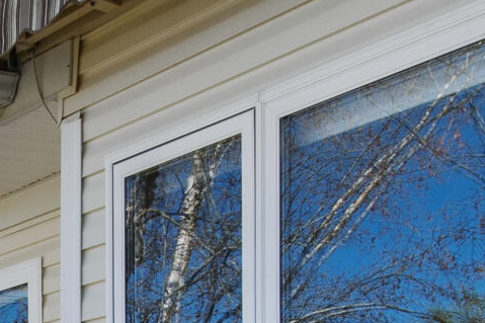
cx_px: -82
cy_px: 554
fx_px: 1266
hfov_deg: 20.4
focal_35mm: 94
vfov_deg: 13.3
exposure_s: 1/60
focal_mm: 10
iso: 100
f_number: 8
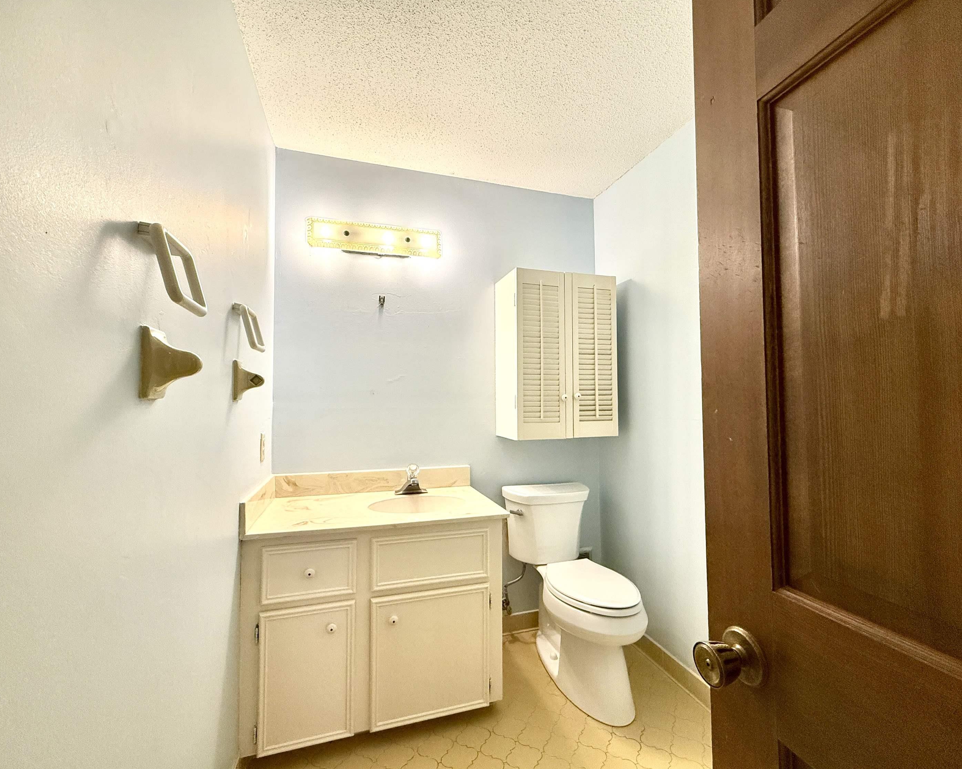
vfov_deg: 84.0
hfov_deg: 96.8
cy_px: 386
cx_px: 485
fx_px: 427
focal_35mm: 15
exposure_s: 1/120
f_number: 2.2
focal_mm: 2.22
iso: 320
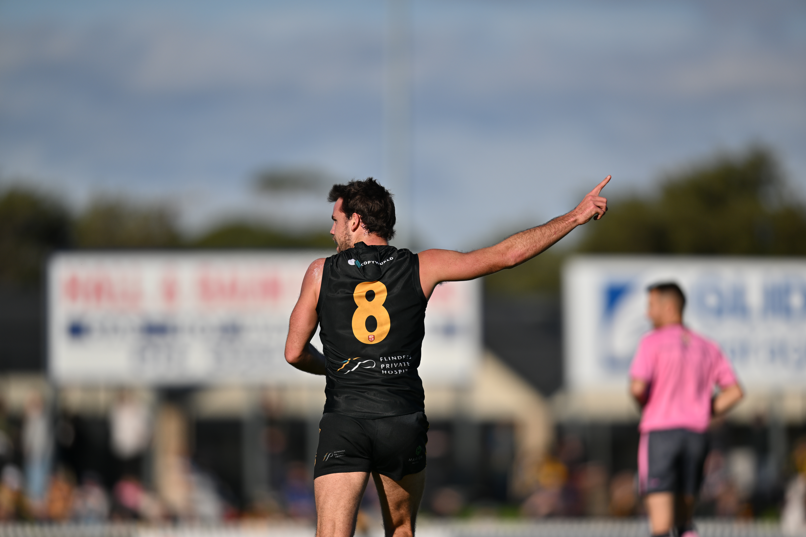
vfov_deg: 3.4
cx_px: 403
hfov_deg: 5.2
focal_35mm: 400
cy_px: 268
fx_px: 8955
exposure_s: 1/3200
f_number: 2.8
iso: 64
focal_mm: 400
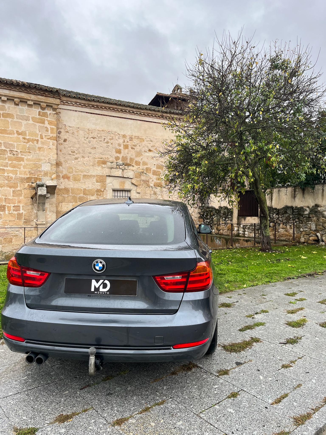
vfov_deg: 67.3
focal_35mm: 26
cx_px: 163
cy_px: 218
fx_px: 326
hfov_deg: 53.1
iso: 50
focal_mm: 5.1
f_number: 1.6
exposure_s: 1/891
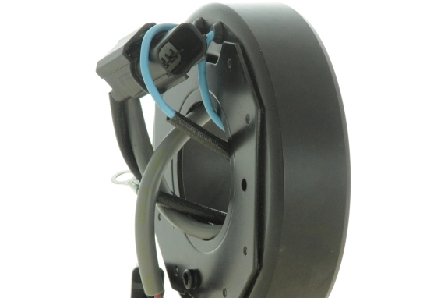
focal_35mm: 242
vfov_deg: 5.7
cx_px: 240
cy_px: 160
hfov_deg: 8.5
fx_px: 3008
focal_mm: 116
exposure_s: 1/10
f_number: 16
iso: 1250
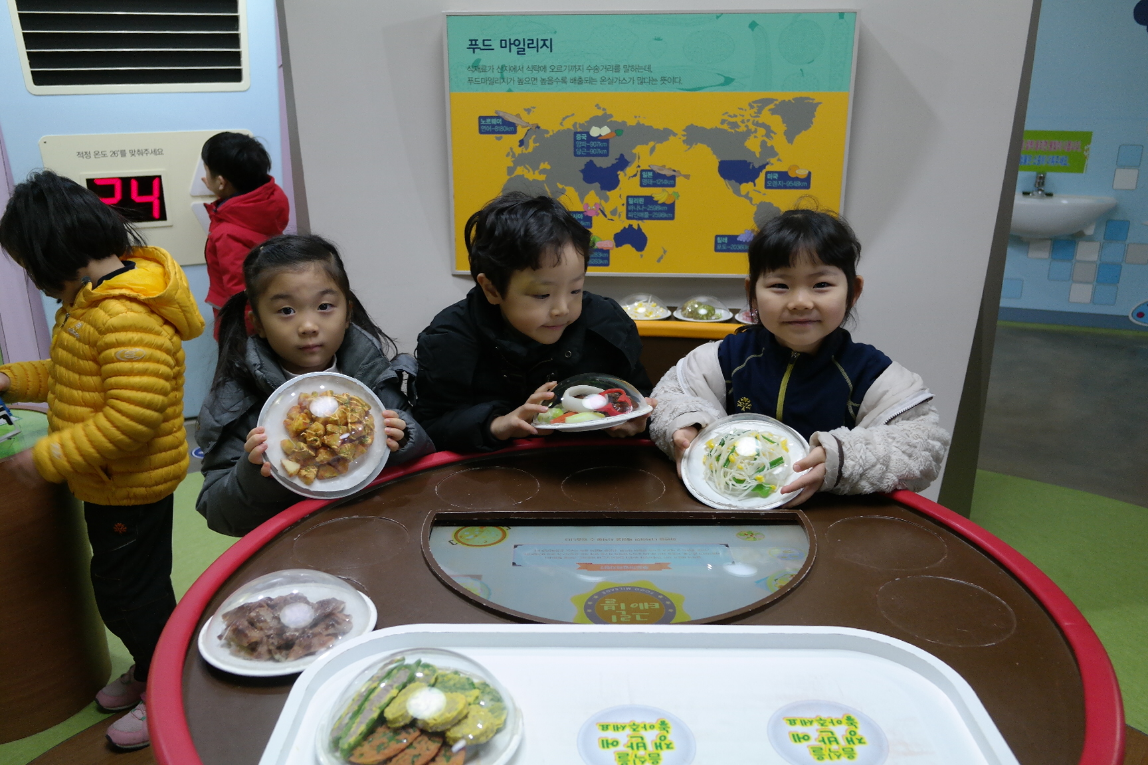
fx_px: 957
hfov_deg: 61.9
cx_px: 574
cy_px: 382
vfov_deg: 43.6
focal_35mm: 30
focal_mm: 20
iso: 800
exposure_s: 1/40
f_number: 3.5
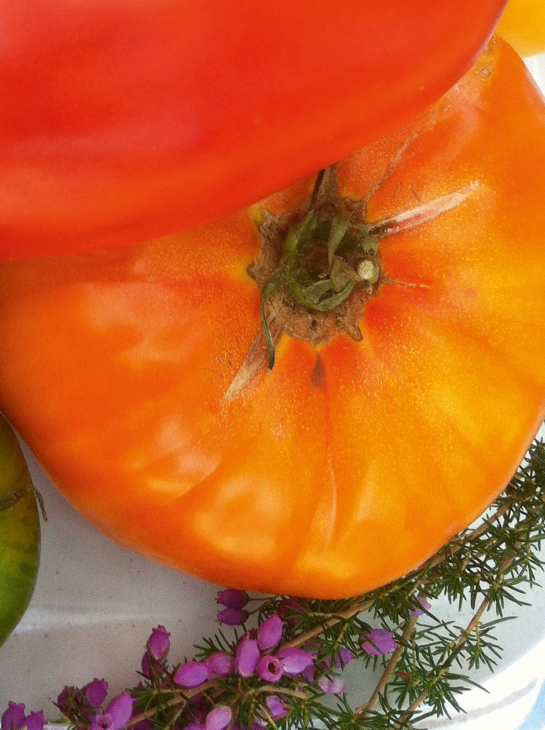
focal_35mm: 72
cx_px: 28
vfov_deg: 25.6
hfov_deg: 19.9
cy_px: -13
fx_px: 1516
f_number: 2.8
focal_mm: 3.85
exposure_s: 1/120
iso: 100
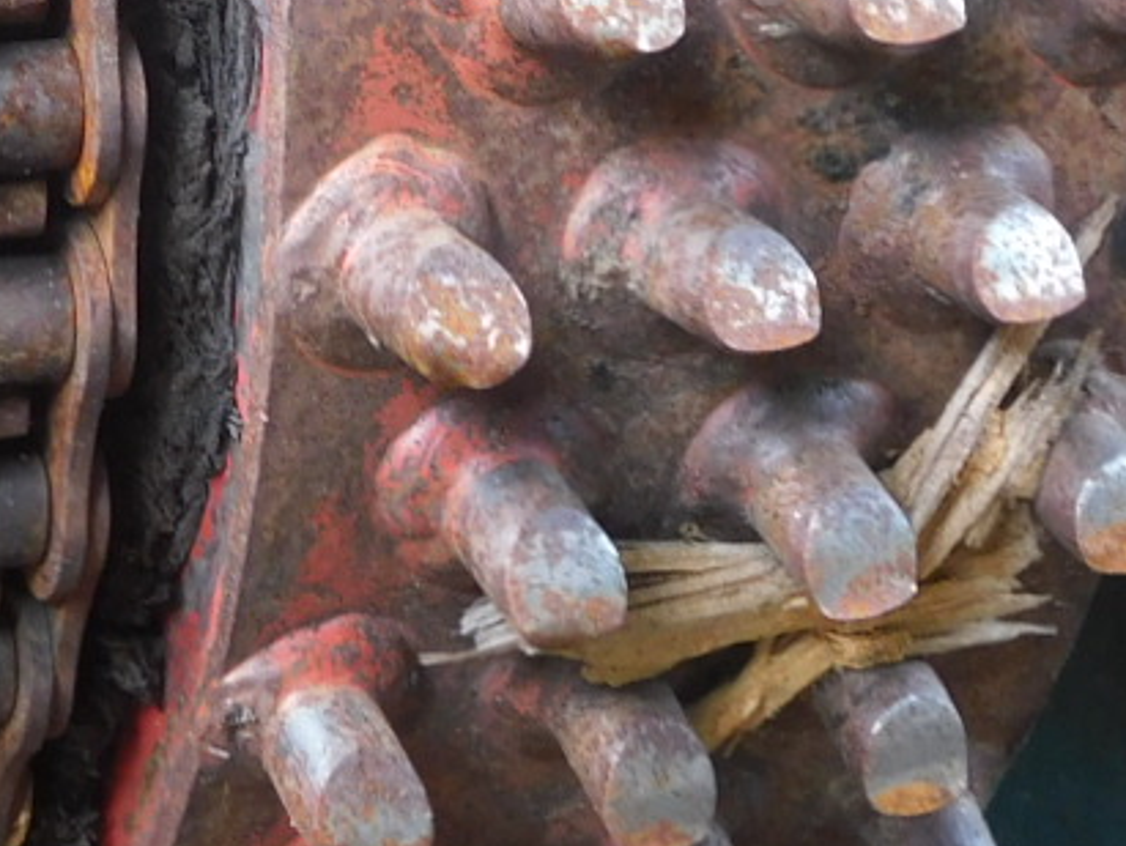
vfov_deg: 10.4
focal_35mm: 140
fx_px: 4558
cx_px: 299
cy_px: -257
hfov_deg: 14.0
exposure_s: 1/30
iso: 140
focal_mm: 6.3
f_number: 3.5
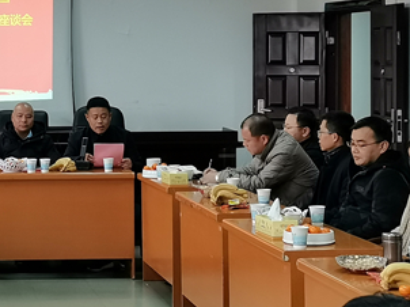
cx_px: 1
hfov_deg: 18.4
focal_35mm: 104
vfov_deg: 14.2
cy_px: 80
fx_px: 1231
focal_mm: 5.58
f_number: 1.8
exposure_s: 1/50
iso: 160
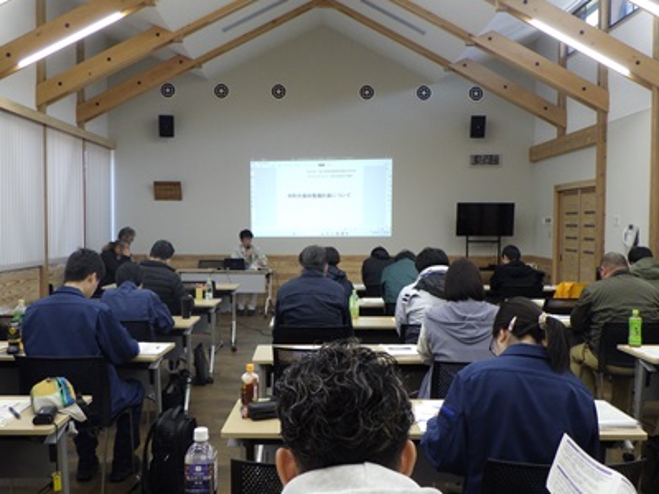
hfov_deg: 54.0
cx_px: 330
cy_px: 247
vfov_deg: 41.8
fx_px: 647
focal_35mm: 34
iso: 400
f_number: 3.8
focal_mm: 6.1
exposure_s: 1/50
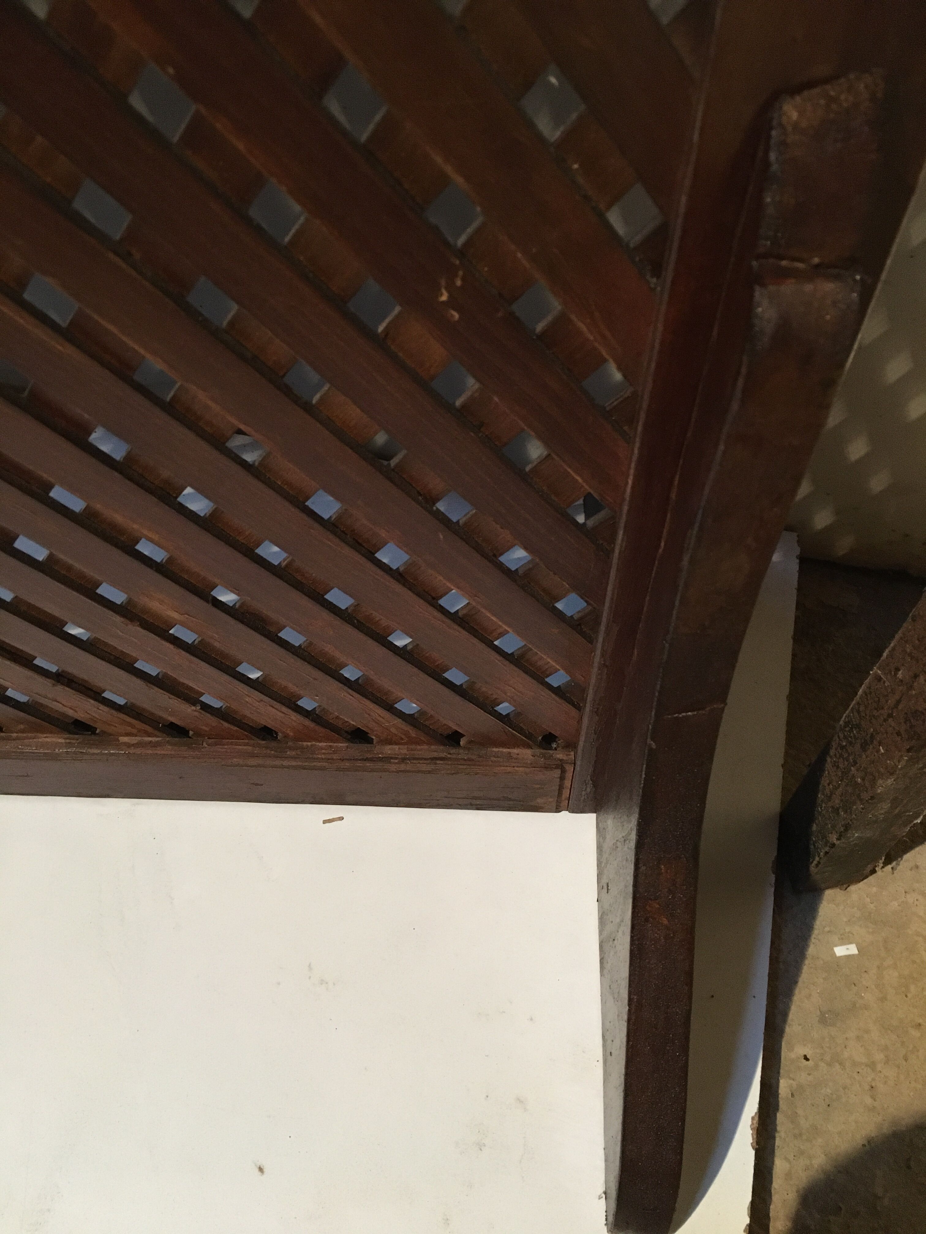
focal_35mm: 29
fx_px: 1034
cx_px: 463
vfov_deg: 61.7
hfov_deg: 48.2
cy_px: 617
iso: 200
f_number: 2.2
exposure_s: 1/17
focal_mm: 4.15
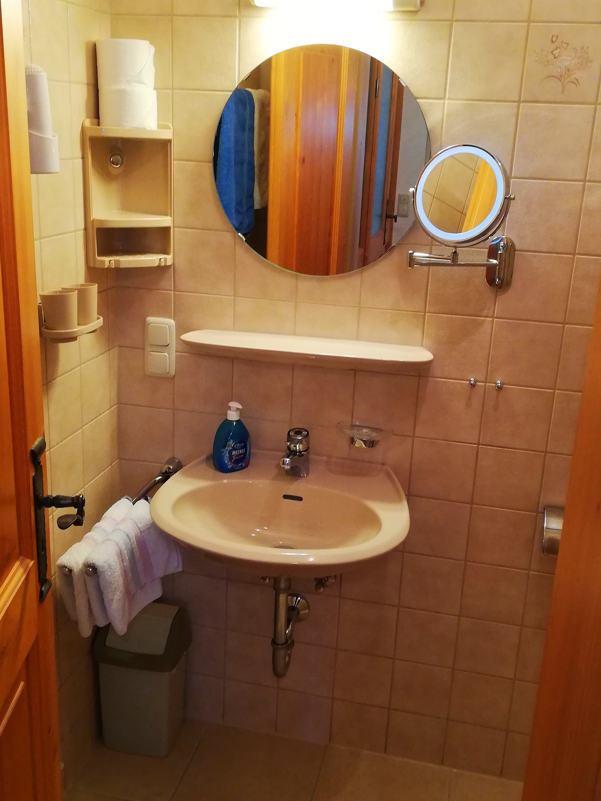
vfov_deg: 51.4
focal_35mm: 36
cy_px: 400
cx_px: 300
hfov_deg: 39.7
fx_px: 833
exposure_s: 1/33.3
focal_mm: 3.81
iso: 250
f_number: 2.2
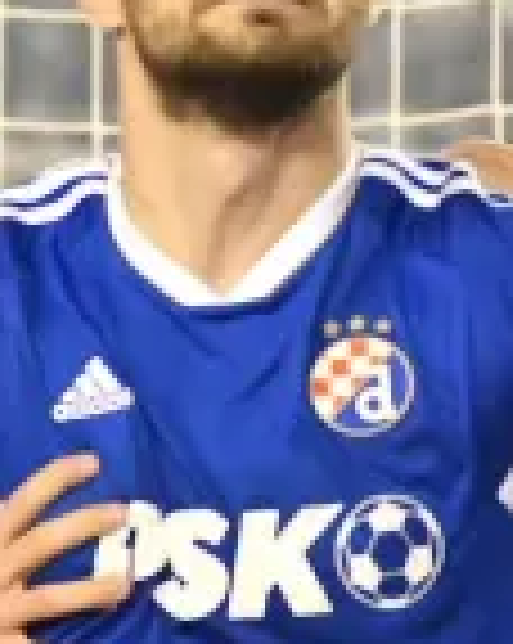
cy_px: 772
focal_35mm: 389
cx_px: -27
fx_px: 7398
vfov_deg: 5.0
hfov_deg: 4.0
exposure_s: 1/2000
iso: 3200
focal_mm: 78
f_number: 2.8
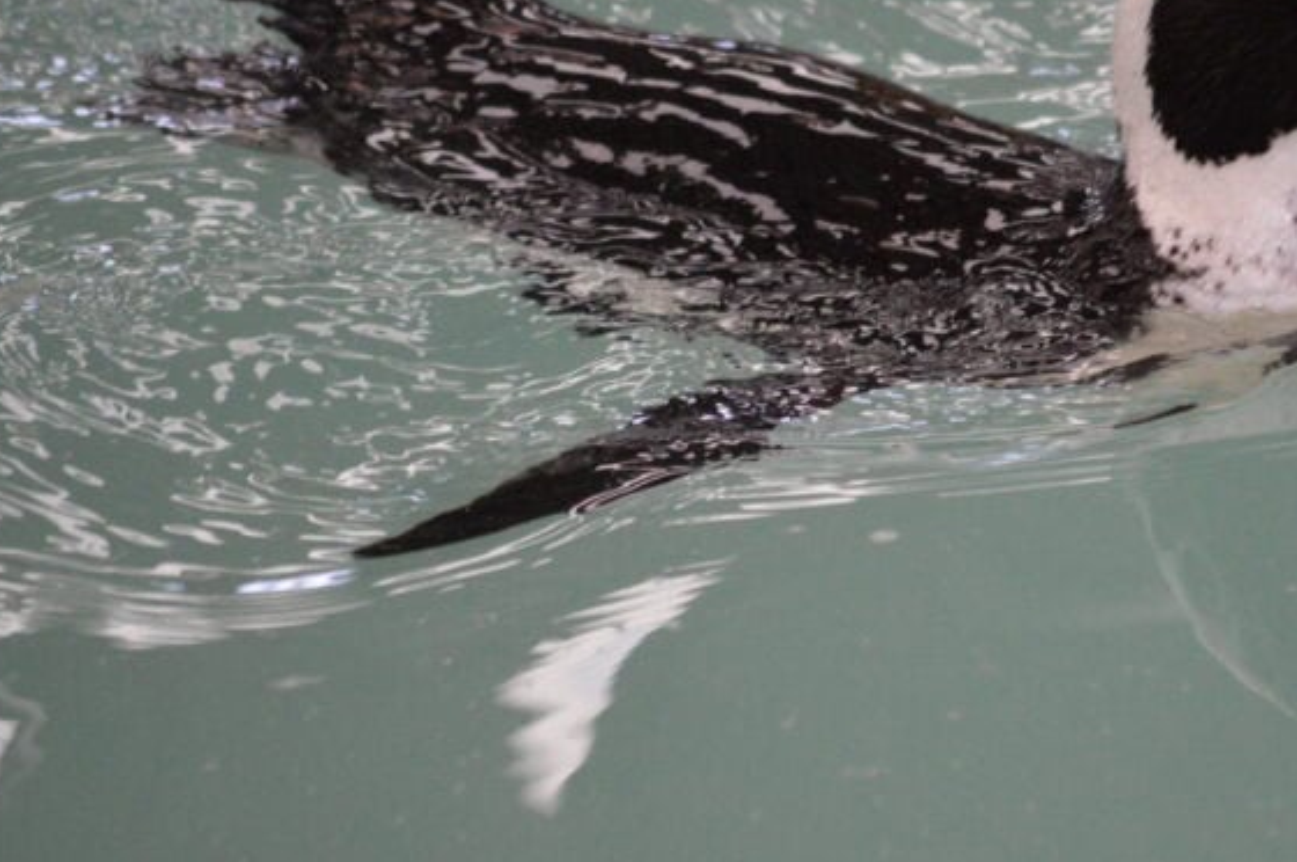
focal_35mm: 439
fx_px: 15798
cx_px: 929
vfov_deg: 3.1
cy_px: 360
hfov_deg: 4.7
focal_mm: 160
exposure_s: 1/500
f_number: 5.3
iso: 2800
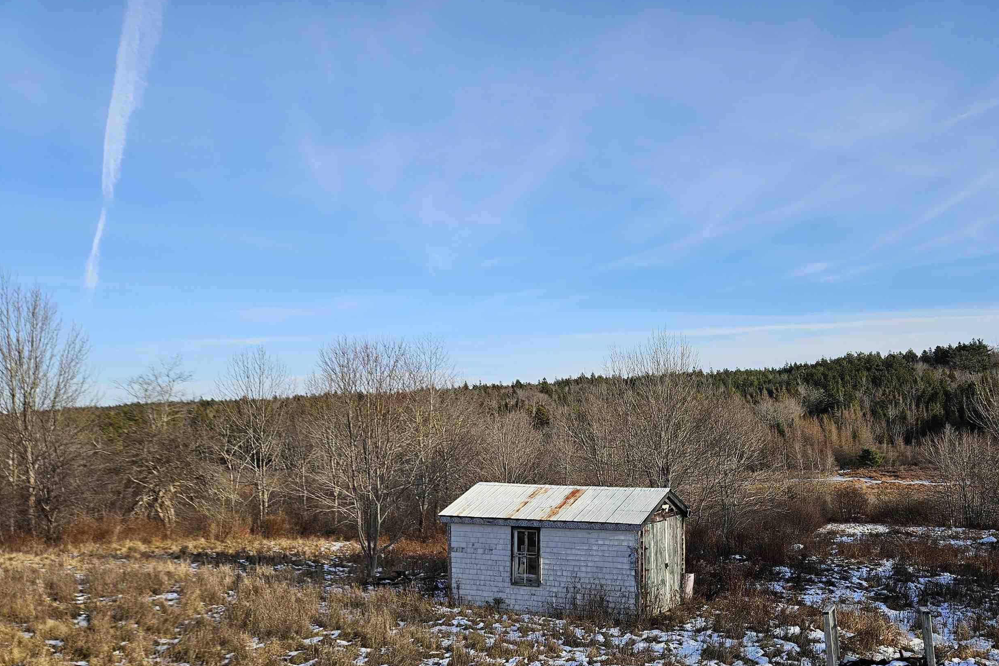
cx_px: 612
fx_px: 832
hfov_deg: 61.3
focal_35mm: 30
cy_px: 465
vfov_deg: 42.8
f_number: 1.8
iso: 25
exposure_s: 1/1406
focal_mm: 5.4
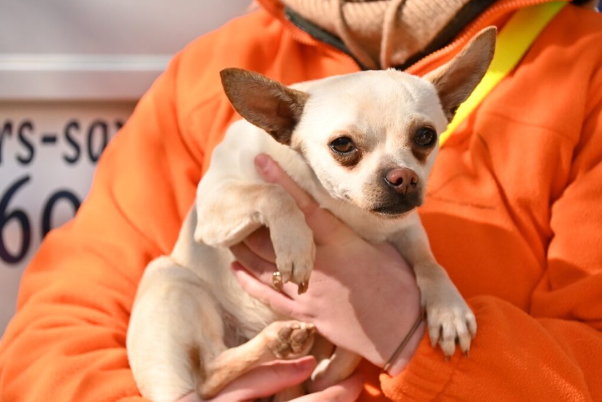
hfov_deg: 11.4
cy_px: 201
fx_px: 3027
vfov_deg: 7.6
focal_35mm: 181
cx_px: 301
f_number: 5.6
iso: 1000
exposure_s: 1/4000
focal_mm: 120
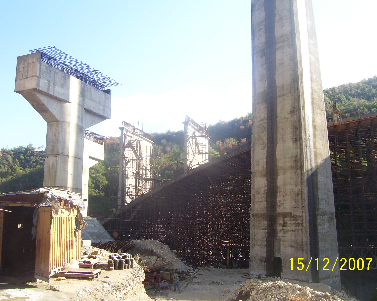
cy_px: 149
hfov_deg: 50.3
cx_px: 183
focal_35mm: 36
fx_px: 402
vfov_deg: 41.2
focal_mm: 5.6
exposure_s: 1/180
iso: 80
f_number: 4.8
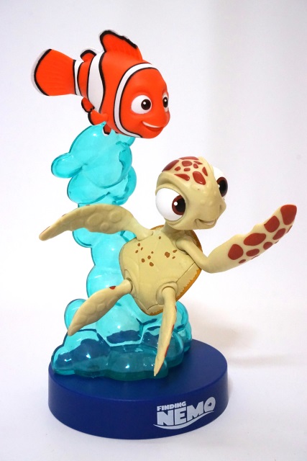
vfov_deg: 43.6
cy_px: 230
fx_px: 575
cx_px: 154
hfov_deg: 29.9
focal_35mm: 45
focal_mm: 30
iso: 2500
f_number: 11
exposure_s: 1/60
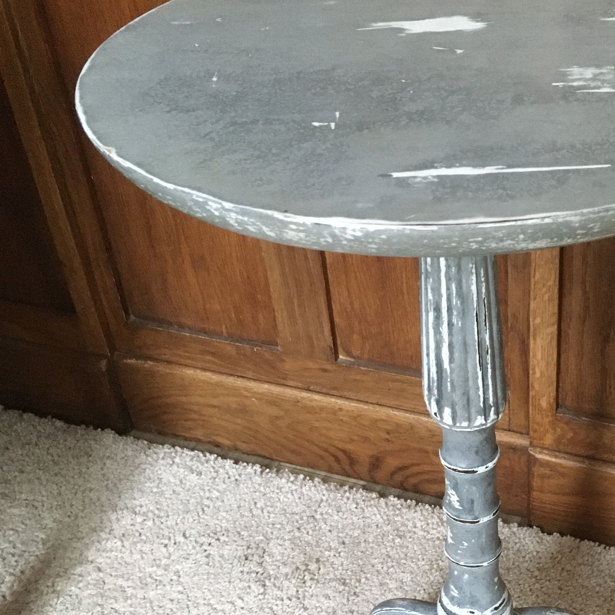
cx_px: 477
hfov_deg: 31.5
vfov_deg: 31.5
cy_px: 483
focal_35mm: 53
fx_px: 1065
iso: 320
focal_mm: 4.15
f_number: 2.2
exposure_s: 1/17
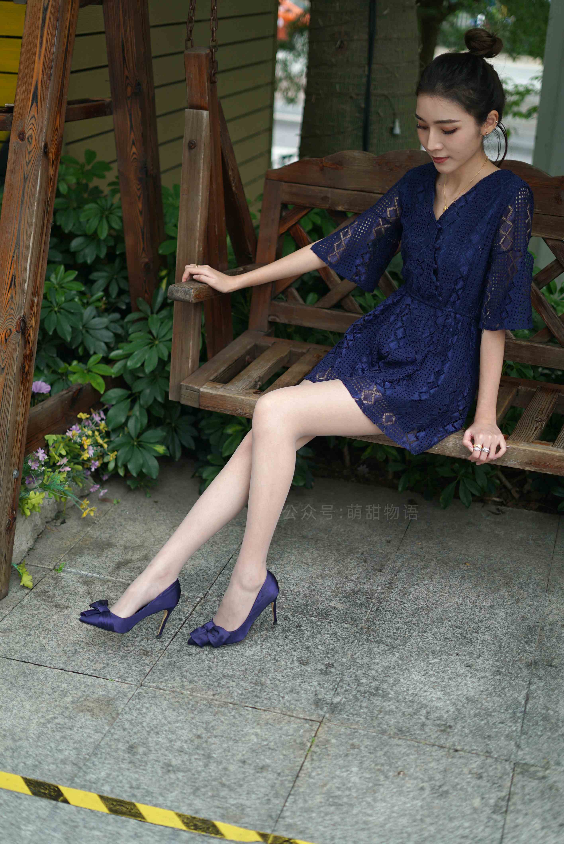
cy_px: 422
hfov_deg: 27.0
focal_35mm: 50
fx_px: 1173
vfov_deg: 39.6
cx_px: 282
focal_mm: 50
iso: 200
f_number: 1.8
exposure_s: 1/1600
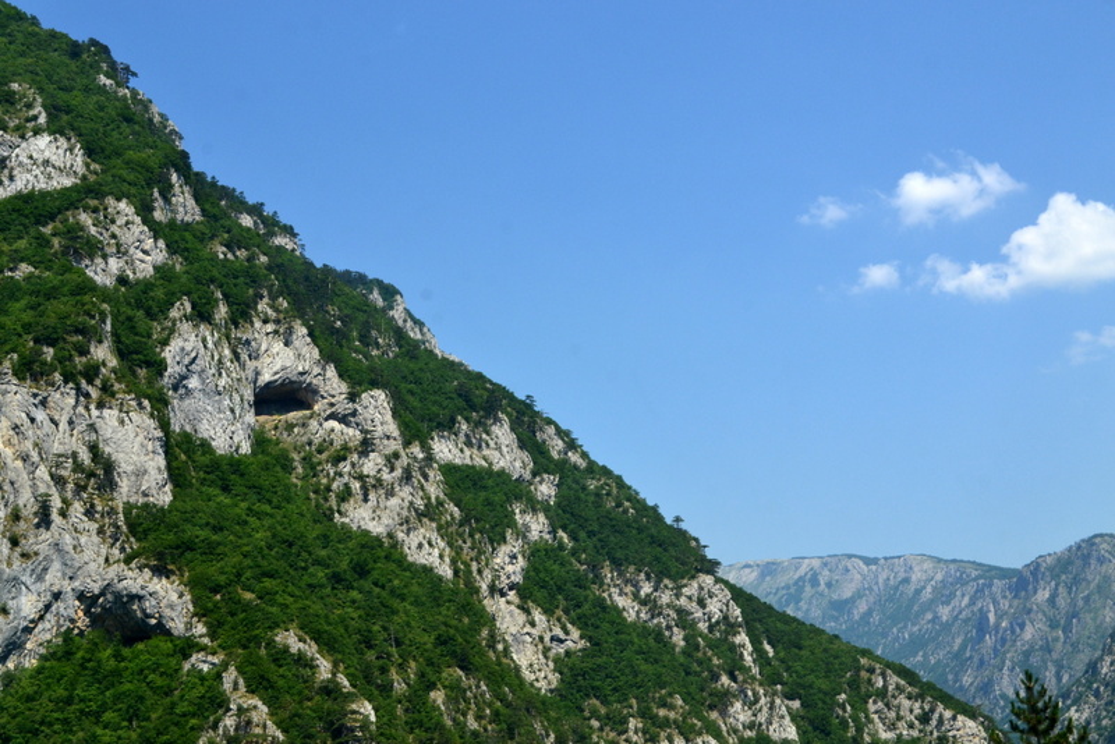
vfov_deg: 28.1
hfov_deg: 41.1
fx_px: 1487
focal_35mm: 48
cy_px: 372
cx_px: 558
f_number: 10
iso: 400
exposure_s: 1/320
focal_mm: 32
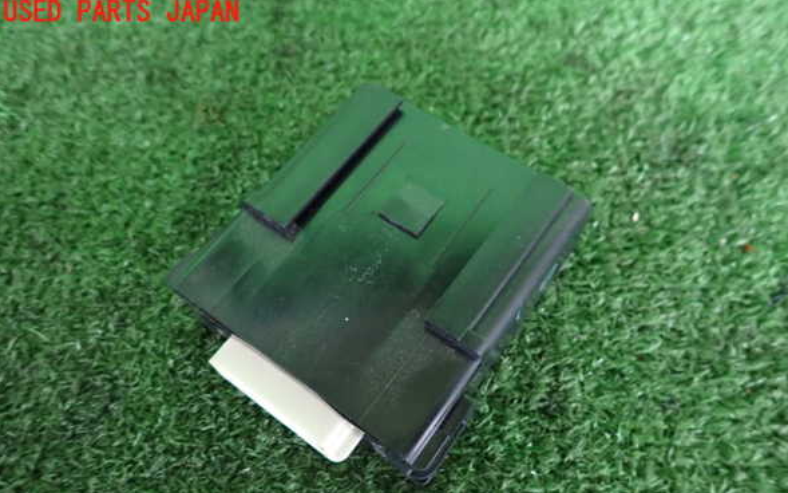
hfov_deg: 68.4
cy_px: 297
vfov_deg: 45.7
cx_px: 397
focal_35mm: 27
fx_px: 580
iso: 800
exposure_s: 1/15
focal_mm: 4.5
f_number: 2
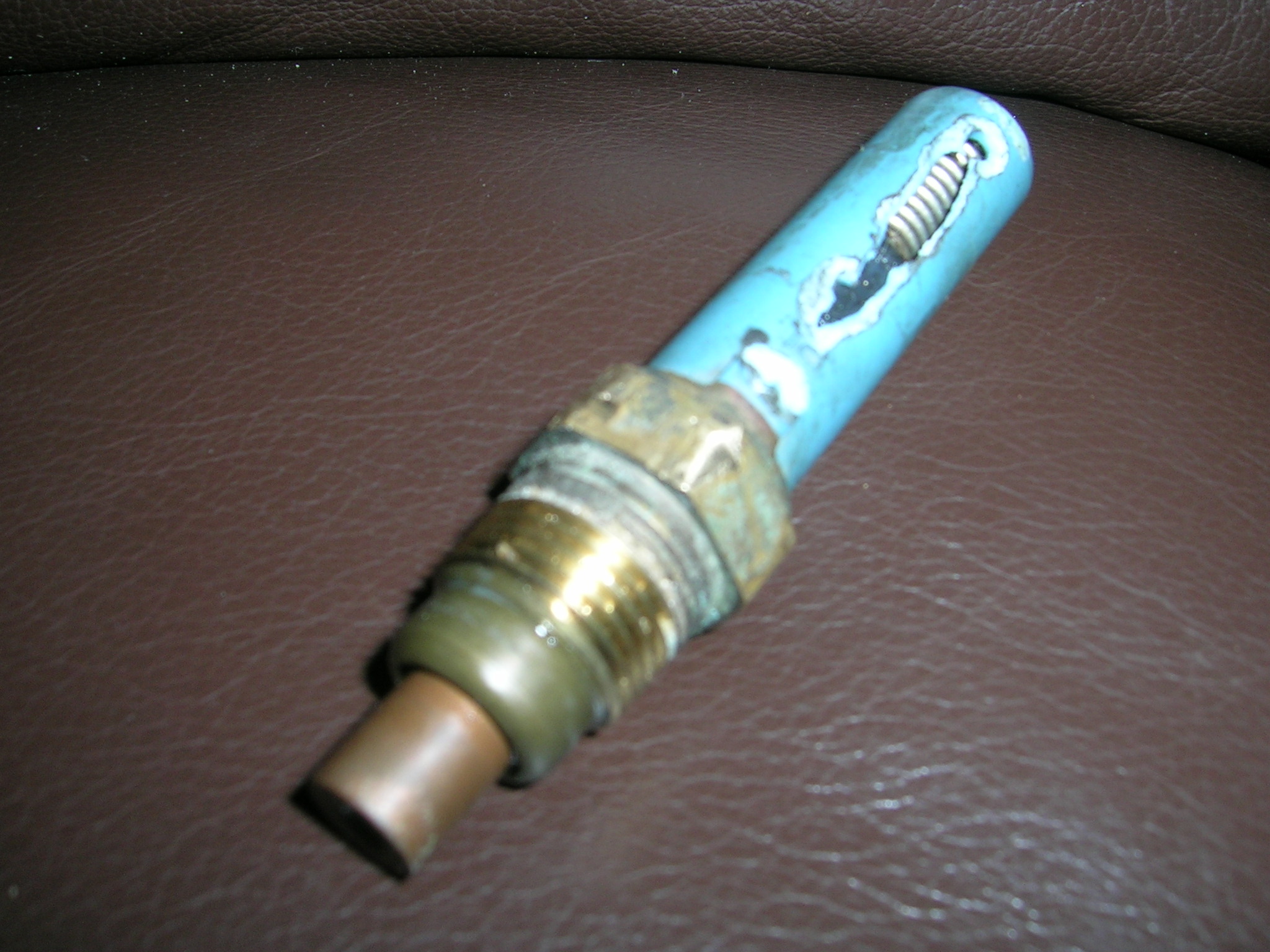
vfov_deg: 40.7
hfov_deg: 52.6
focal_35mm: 35
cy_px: 476
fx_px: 1284
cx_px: 635
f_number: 4.8
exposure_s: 1/60.1
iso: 50
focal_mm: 5.4
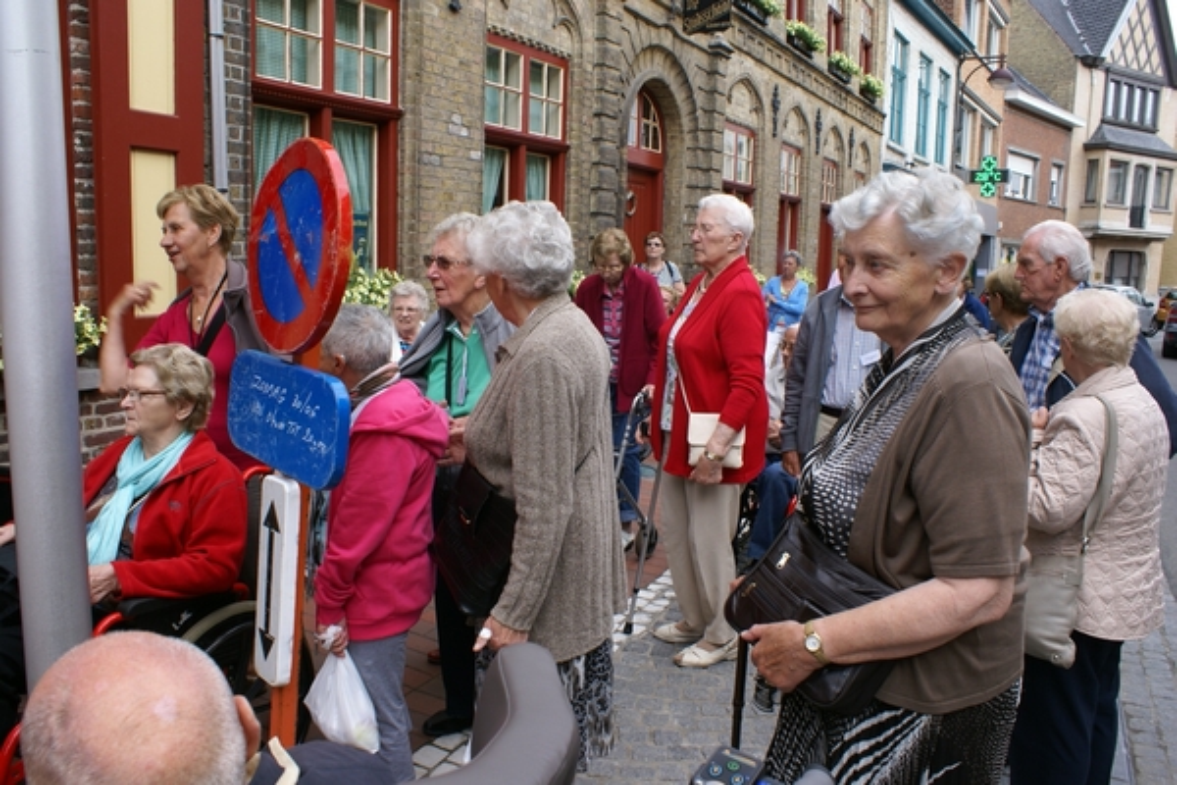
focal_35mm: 27
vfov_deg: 47.9
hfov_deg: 67.4
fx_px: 883
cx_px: 588
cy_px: 392
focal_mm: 18
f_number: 9
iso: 100
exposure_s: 1/80
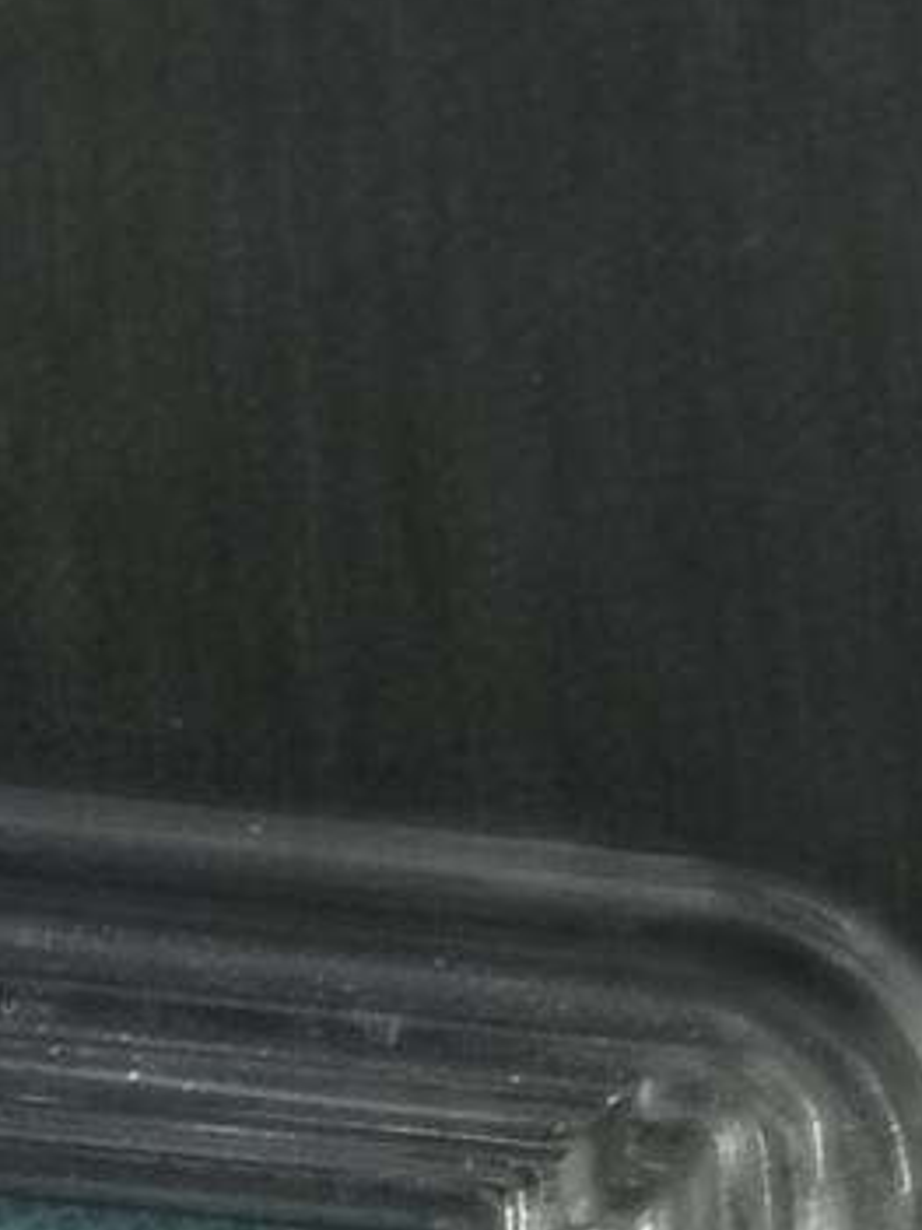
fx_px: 11300
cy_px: 2874
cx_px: -957
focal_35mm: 318
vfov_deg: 6.0
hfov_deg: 4.6
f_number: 1.8
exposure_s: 1/180
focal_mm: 5.58
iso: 80
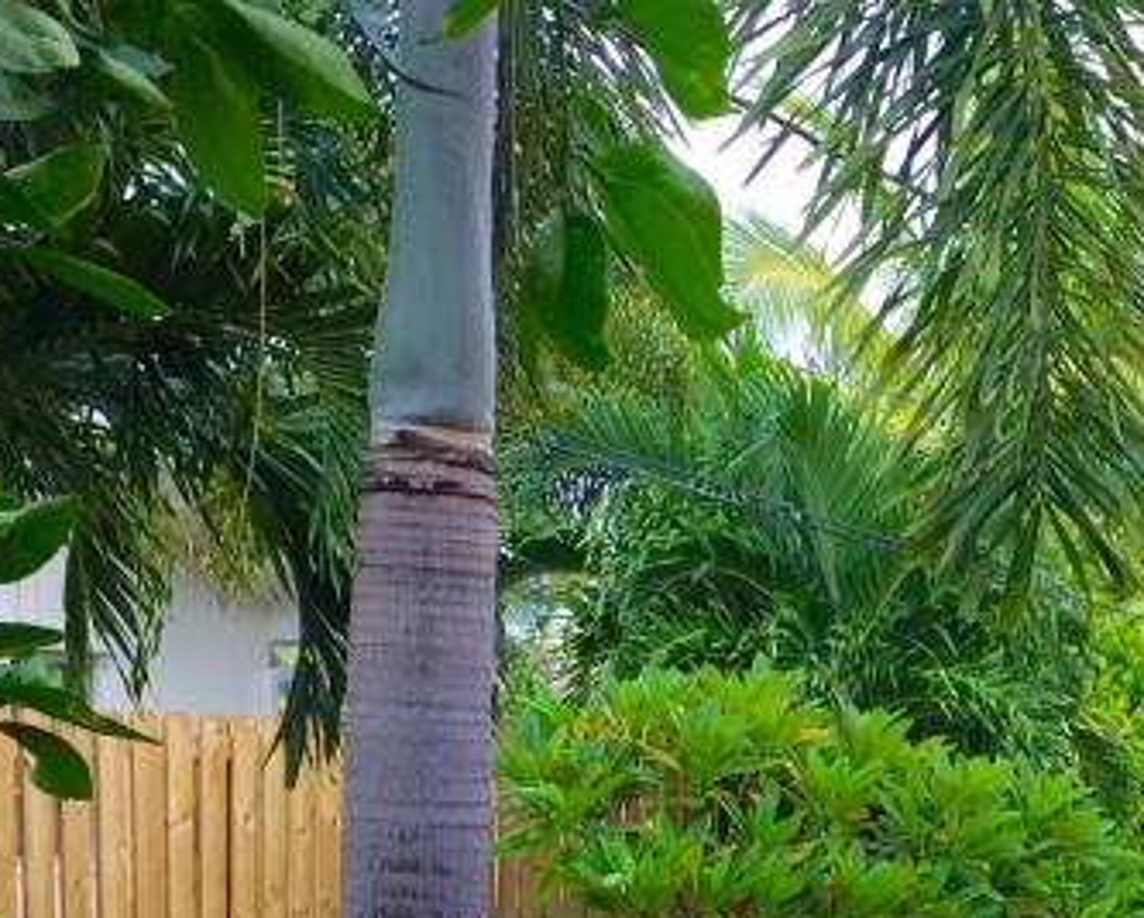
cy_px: 935
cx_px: 1268
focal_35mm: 87
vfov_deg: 17.3
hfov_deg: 20.9
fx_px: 2948
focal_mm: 4.15
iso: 32
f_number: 2.2
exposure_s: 1/120
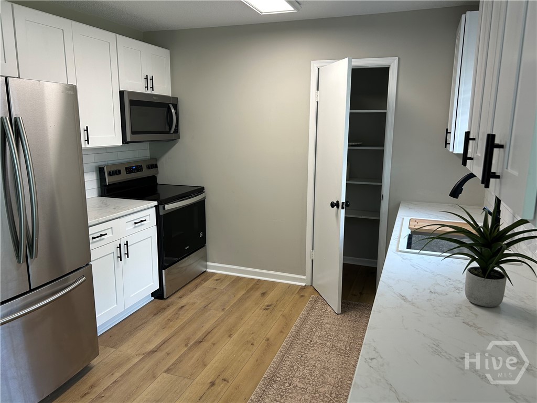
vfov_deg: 53.1
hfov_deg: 67.3
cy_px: 202
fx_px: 403
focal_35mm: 26
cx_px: 268
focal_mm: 5.7
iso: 80
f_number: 1.5
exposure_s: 1/120
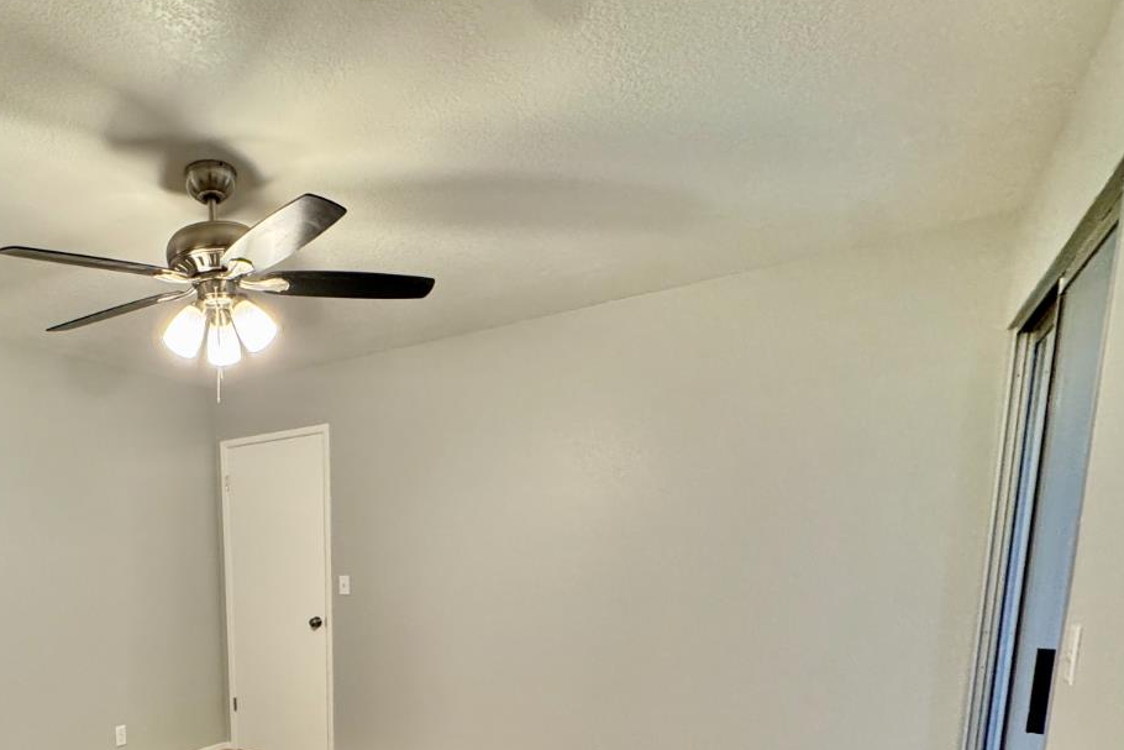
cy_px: 678
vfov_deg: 47.6
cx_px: 263
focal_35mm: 24
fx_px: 749
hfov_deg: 68.3
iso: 400
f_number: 2.2
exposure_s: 1/60
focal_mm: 2.22
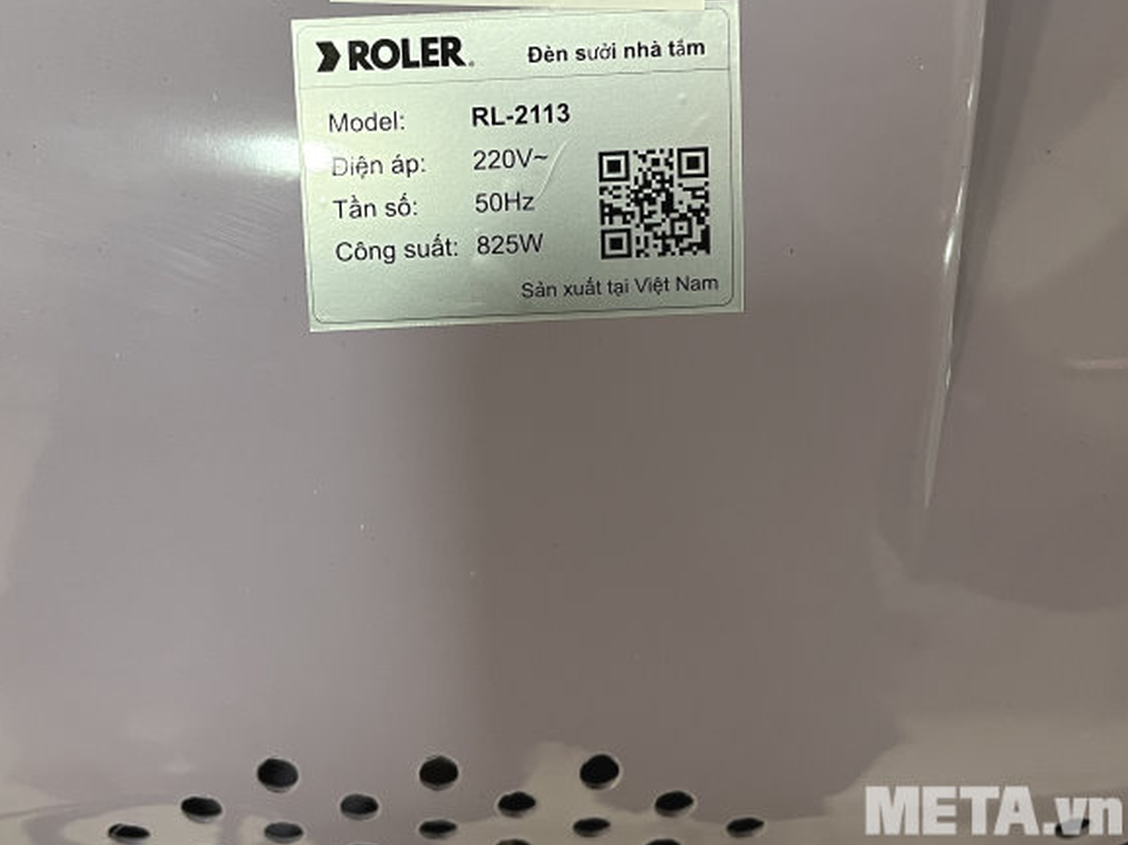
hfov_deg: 51.0
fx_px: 1173
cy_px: 299
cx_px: 439
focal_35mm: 36
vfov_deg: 39.3
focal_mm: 5.1
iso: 160
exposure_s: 1/50
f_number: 1.6
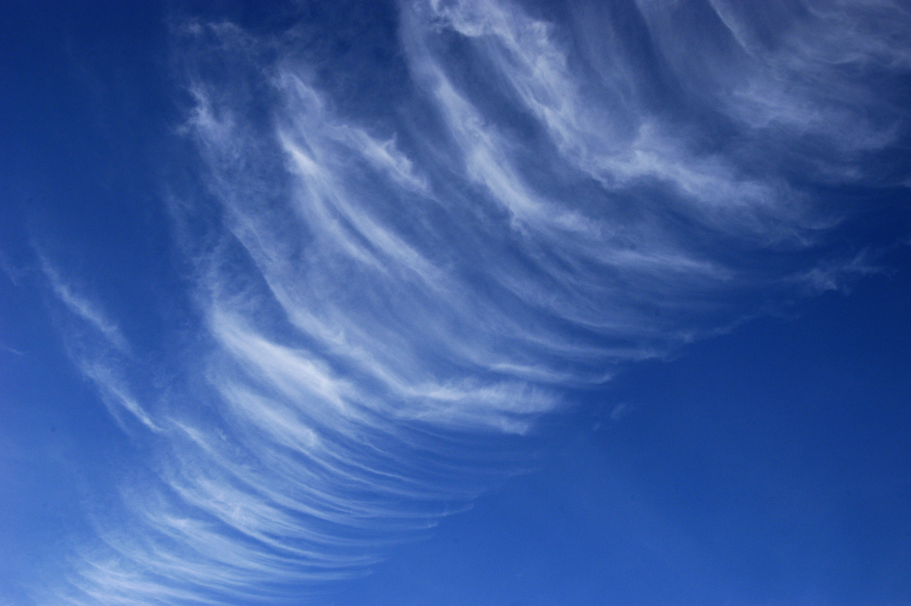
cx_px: 456
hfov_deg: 46.4
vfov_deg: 31.8
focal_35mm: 42
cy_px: 303
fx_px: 1062
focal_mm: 28
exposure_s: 1/350
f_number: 10
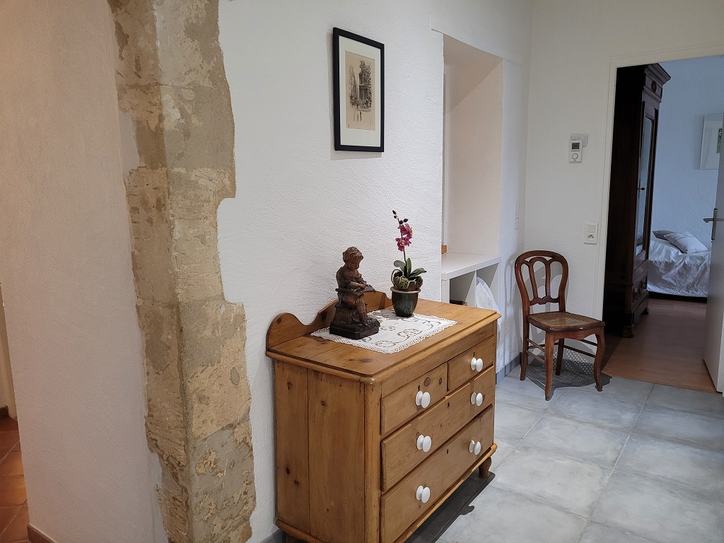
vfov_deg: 53.1
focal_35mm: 26
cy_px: 272
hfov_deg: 67.3
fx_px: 544
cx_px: 362
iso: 400
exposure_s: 1/50
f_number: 1.8
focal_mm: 5.4
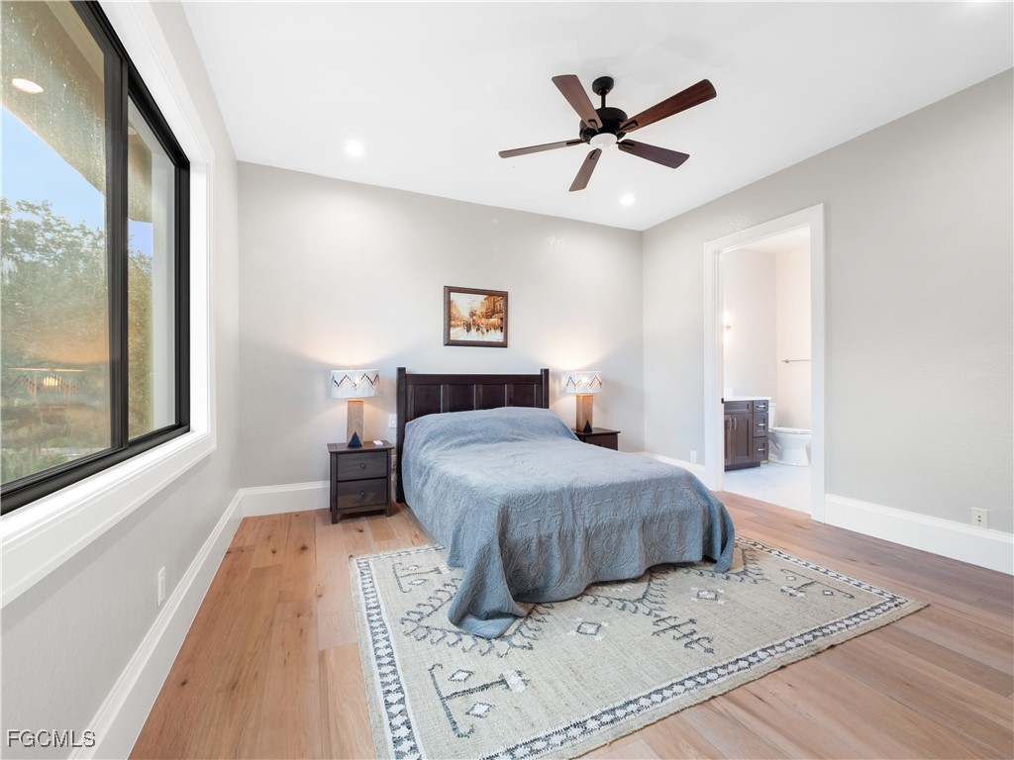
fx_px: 410
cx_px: 507
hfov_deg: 102.1
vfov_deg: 85.7
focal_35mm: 14
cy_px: 380
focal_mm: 7
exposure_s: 1/3
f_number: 7.1
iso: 200
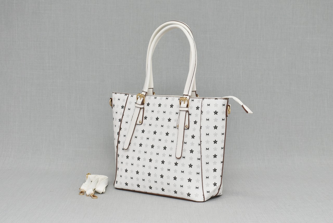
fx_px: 472
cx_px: 166
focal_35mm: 51
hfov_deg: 38.8
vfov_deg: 26.5
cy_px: 112
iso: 100
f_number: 5.6
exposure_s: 1/60
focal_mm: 34
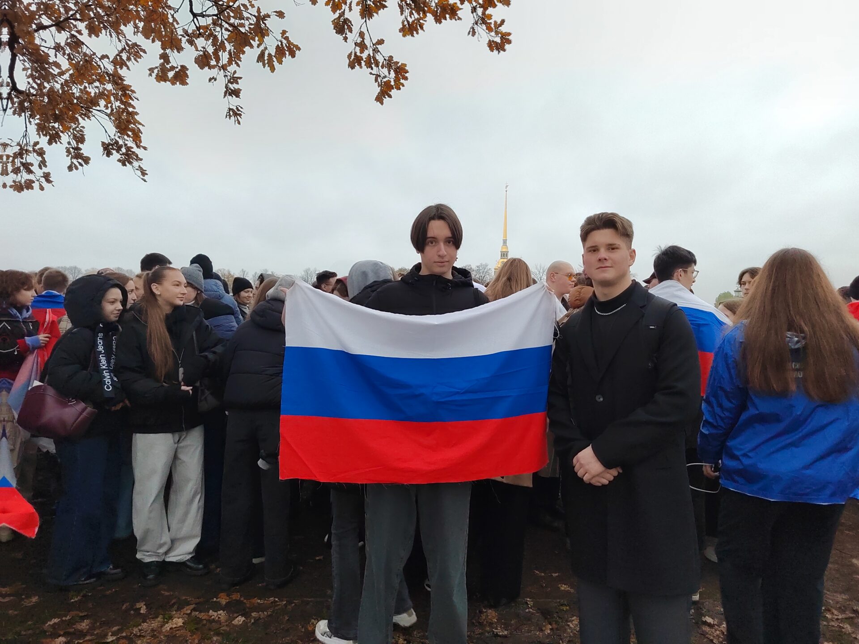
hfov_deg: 73.9
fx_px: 571
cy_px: 322
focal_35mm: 23
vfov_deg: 58.9
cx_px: 430
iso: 1619
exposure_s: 1/100
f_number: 1.9
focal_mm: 5.52
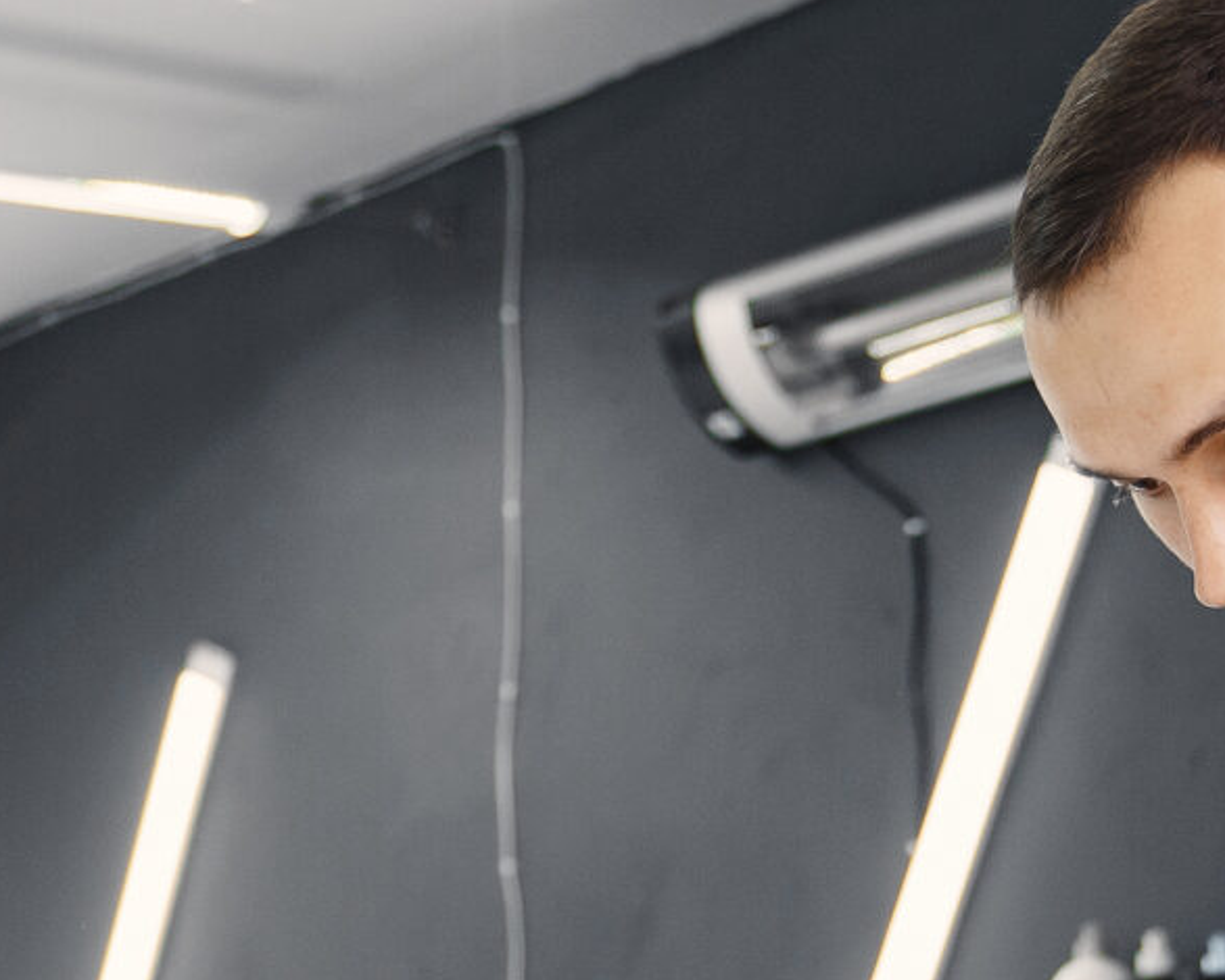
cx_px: 42
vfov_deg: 11.3
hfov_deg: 14.1
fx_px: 4896
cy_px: 1029
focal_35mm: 135
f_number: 2.8
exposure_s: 1/400
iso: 500
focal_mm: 33
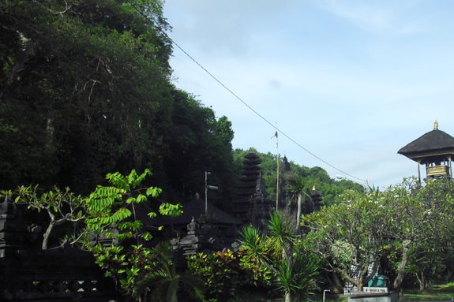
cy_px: 180
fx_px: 693
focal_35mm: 55
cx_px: 291
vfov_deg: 24.6
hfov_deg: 36.0
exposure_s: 1/200
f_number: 8
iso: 100
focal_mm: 6.2
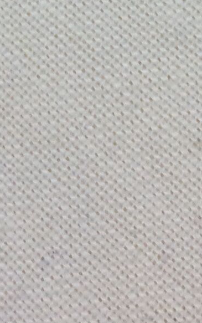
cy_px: -339
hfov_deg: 7.6
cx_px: 162
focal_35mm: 172
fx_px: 1513
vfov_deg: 11.0
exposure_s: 1/100
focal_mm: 4.15
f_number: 2.2
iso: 32
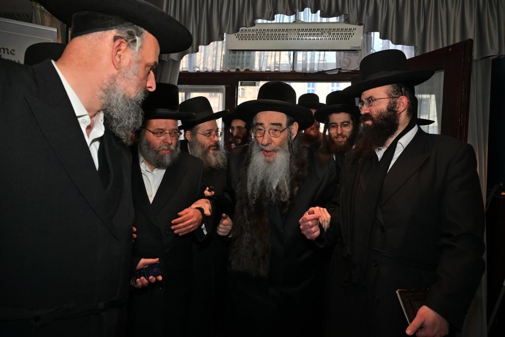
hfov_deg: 73.7
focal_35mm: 24
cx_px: 252
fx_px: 337
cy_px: 168
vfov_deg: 53.1
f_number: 5
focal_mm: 24
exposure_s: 1/200
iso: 160
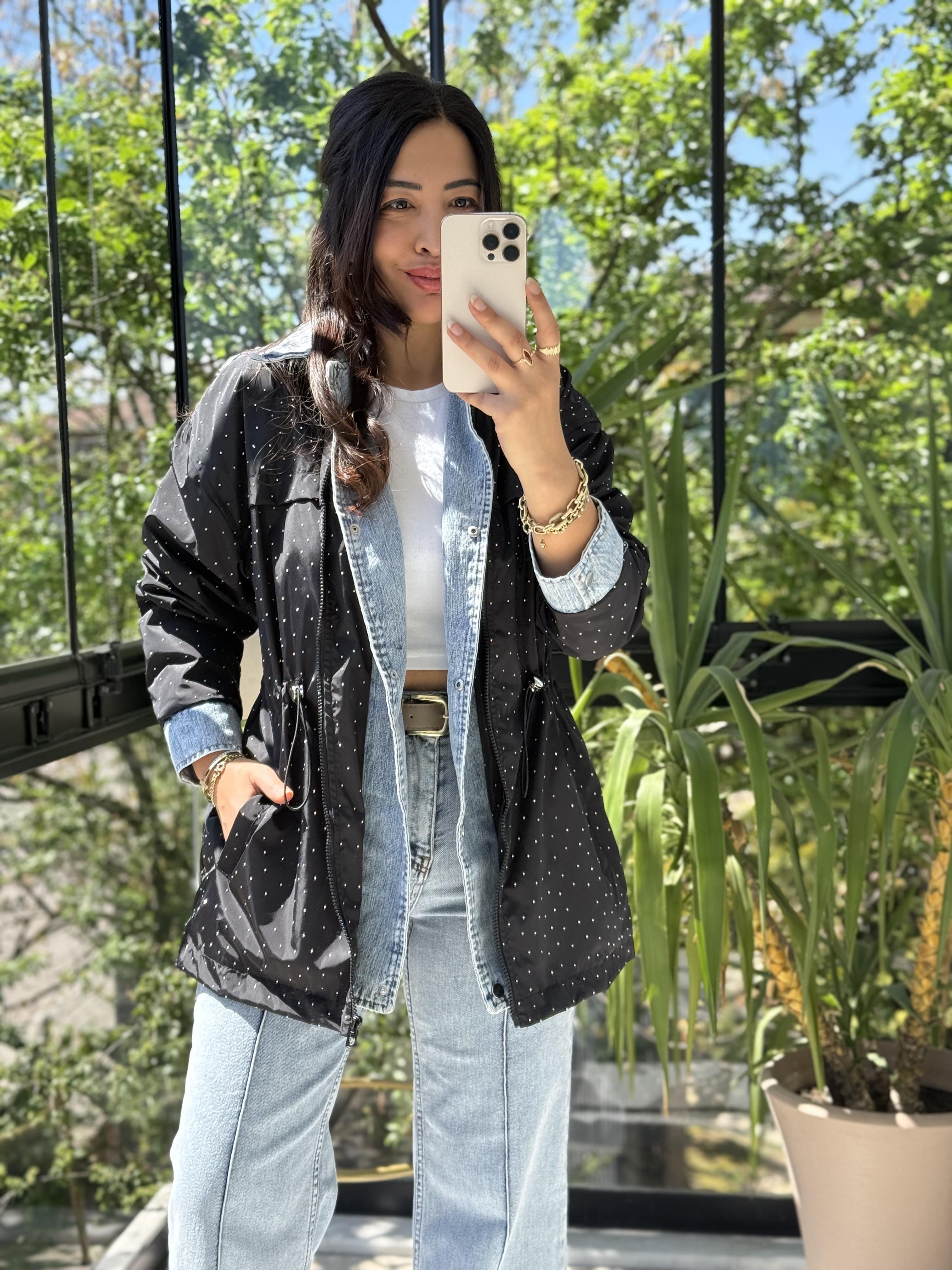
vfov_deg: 39.7
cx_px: 476
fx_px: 1760
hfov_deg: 30.3
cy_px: 635
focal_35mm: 48
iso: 80
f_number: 1.78
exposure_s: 1/460
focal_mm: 6.76
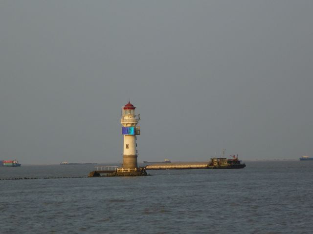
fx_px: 1537
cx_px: 156
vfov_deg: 8.7
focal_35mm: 170
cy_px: 117
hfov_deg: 11.6
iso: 80
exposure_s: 1/320
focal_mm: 22
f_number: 5.9
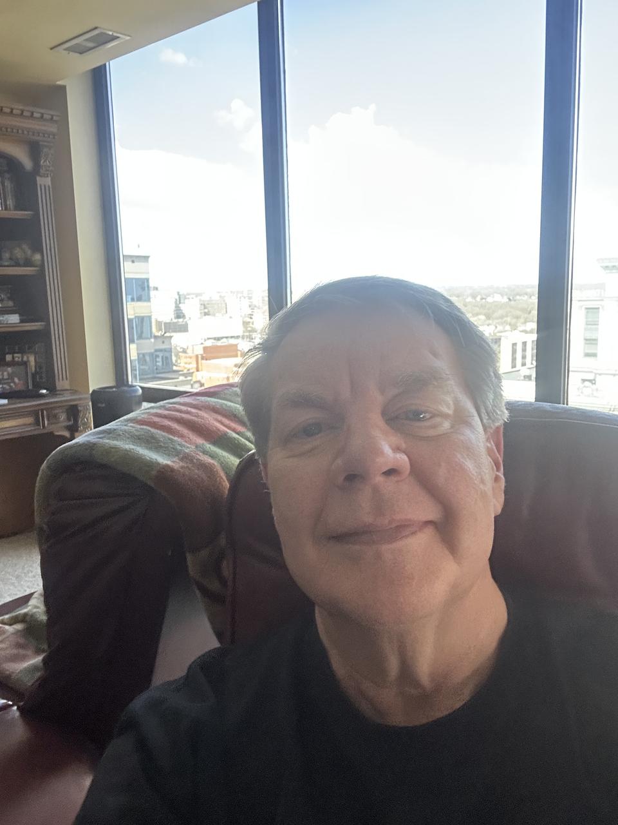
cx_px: 309
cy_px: 412
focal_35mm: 30
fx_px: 714
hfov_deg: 46.8
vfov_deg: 60.0
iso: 400
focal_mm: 2.69
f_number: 1.9
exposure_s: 1/30
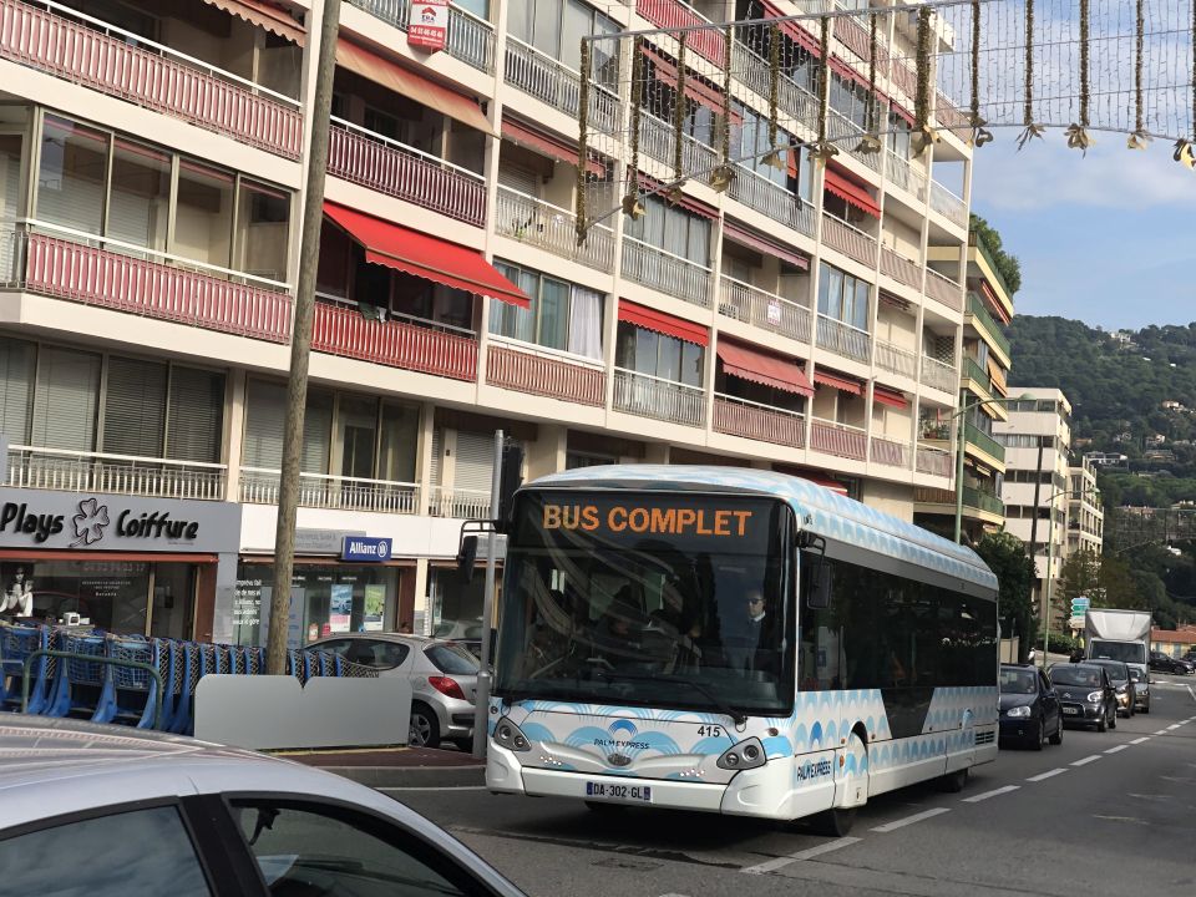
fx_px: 1797
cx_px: 598
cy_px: 448
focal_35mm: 52
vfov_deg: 28.0
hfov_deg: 36.8
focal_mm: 6
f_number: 2.4
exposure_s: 1/1021
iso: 16
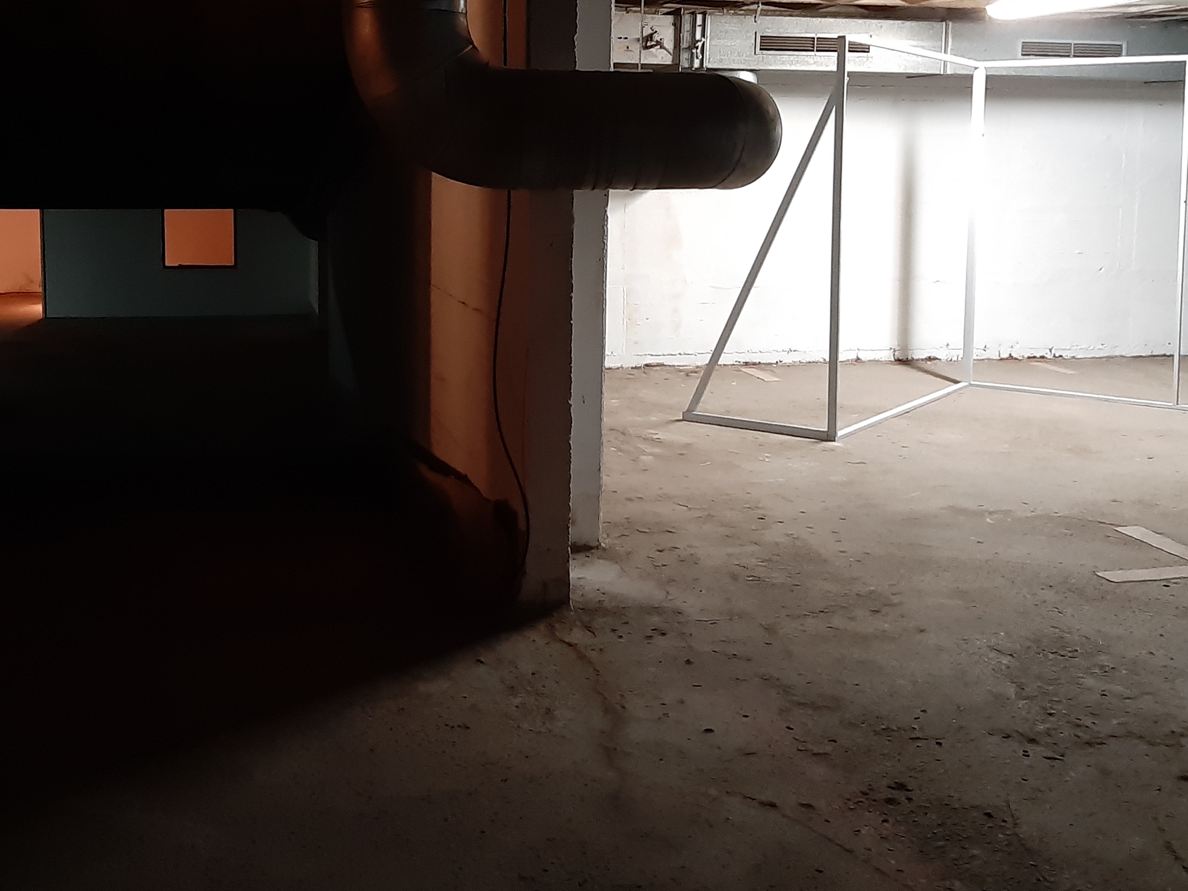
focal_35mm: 37
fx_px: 1270
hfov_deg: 49.8
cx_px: 475
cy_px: 285
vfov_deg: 38.2
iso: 400
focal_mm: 3.93
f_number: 1.7
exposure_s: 1/25
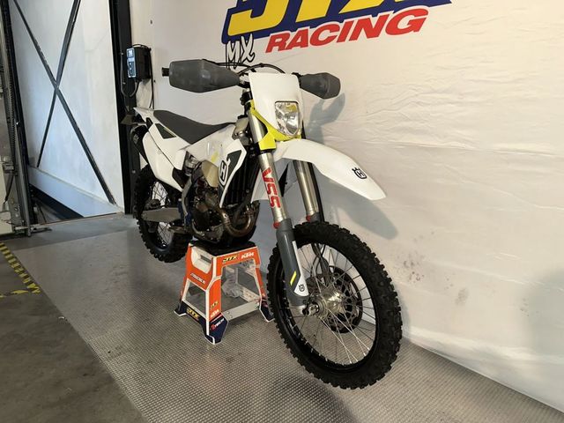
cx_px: 282
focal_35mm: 24
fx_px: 391
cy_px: 212
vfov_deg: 56.8
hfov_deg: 71.6
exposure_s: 1/33
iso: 64
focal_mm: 6.86
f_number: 1.78
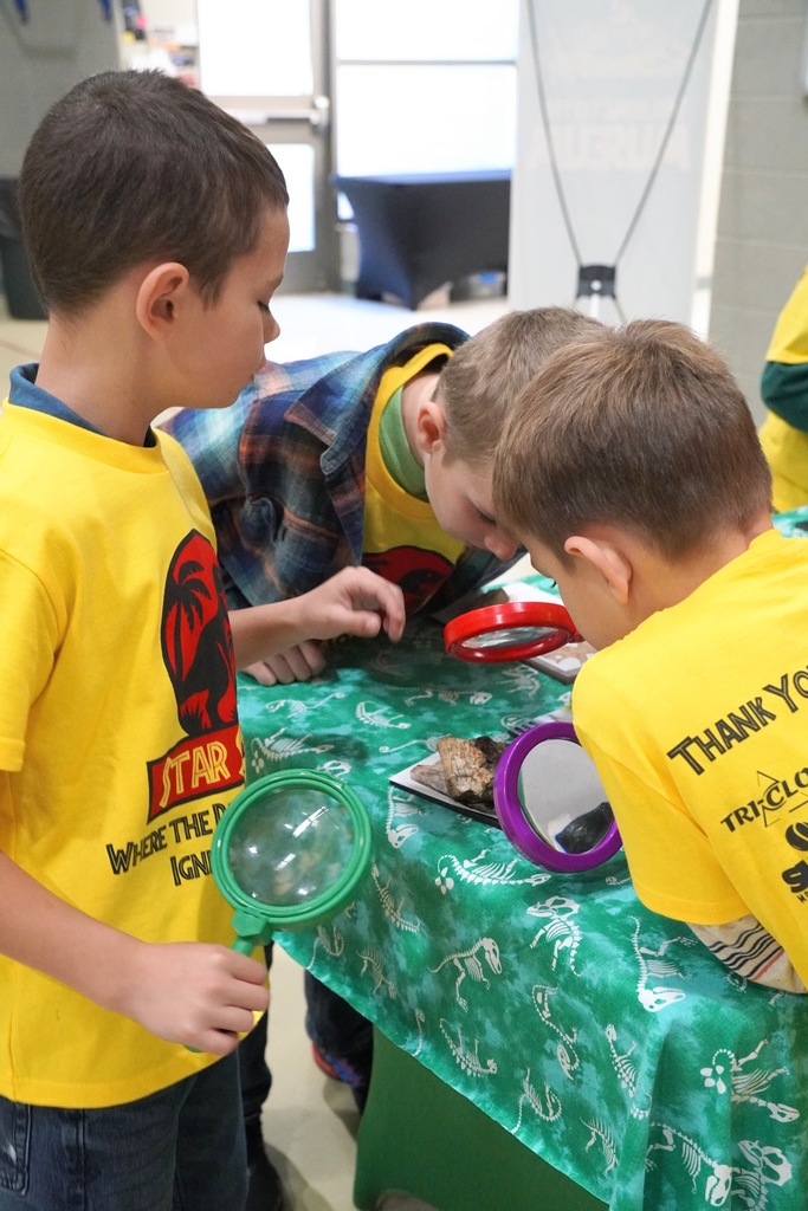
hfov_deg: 31.9
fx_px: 1413
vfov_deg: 46.4
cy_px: 606
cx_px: 404
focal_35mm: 42
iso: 4000
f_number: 4
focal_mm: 28
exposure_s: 1/200
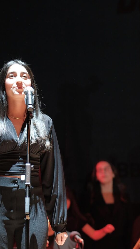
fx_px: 1446
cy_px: 186
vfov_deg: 9.8
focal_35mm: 219
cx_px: 286
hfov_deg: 5.4
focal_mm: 56
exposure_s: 1/250
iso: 500
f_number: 1.4
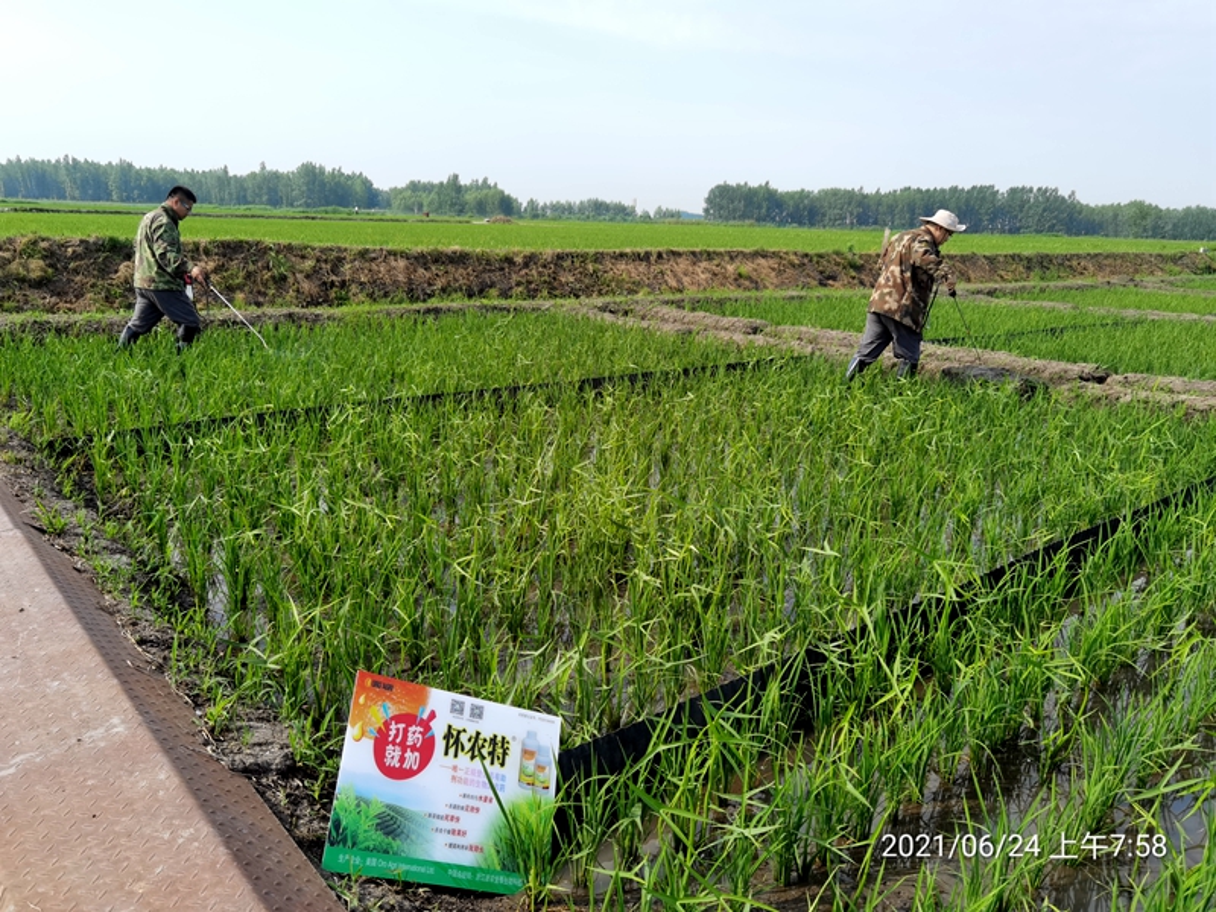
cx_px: 608
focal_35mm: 26
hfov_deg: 67.3
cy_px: 456
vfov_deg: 53.1
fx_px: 913
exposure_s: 1/1595
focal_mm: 6.71
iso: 50
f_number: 1.9
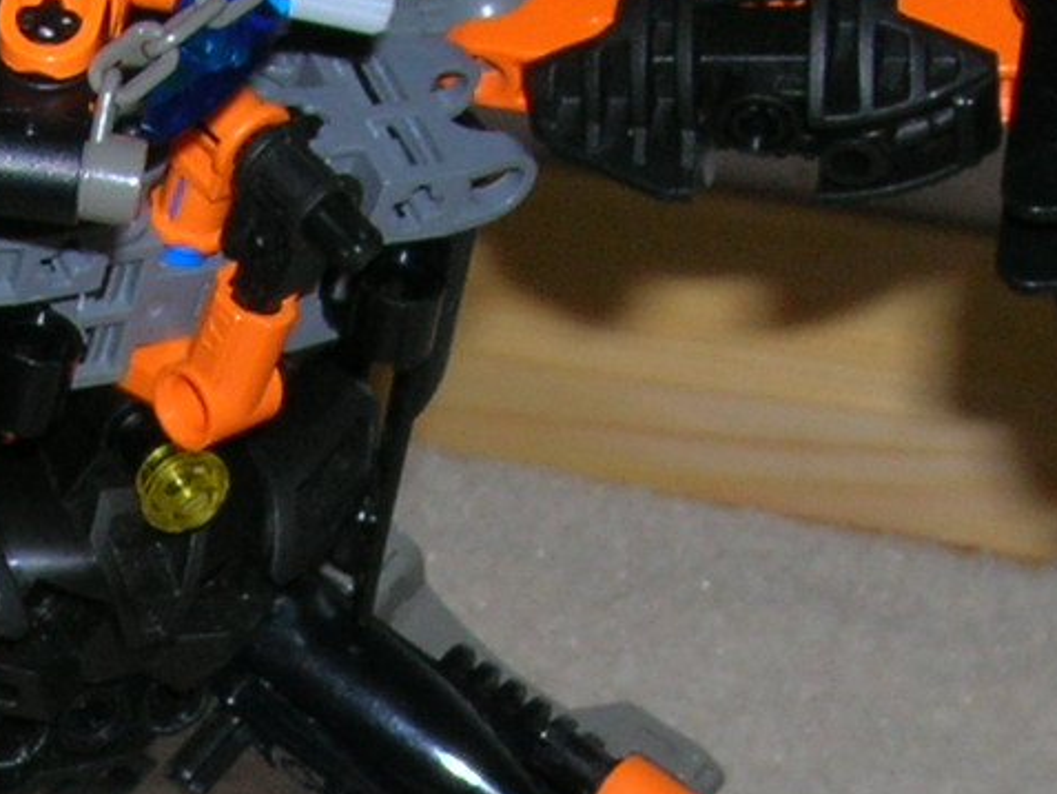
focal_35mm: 146
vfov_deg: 10.0
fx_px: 4459
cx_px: 182
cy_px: 1031
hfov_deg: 13.4
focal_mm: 5.7
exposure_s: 1/60.1
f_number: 4.9
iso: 50
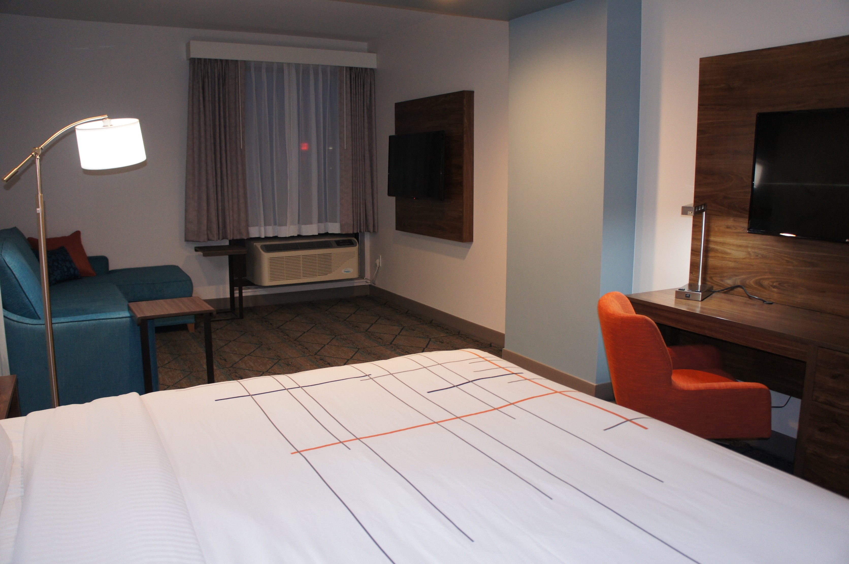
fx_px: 636
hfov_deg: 67.4
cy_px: 282
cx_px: 424
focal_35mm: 27
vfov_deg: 47.9
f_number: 3.5
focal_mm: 18
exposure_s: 1/60
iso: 800
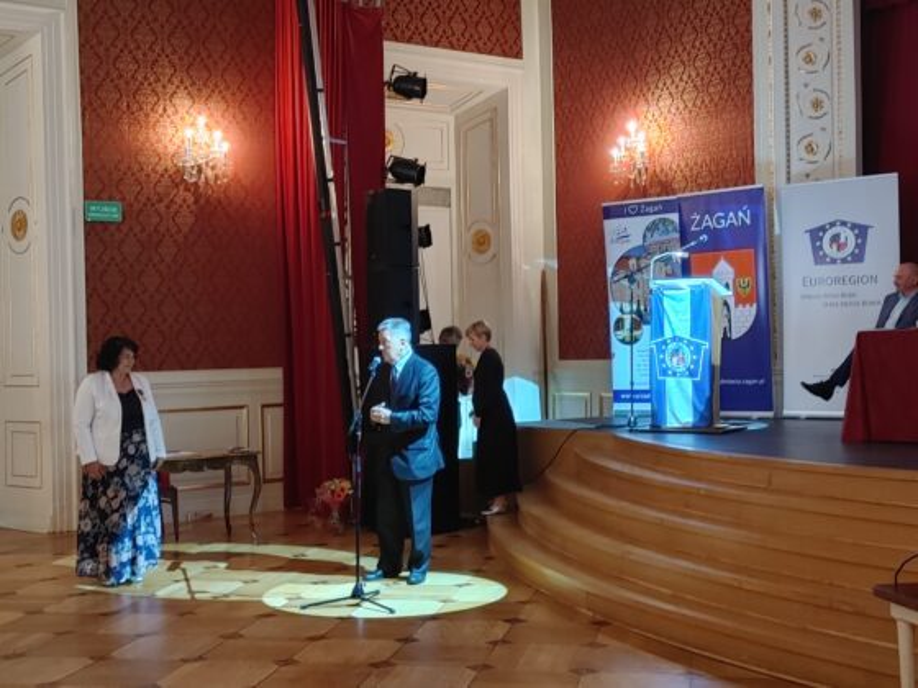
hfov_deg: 42.9
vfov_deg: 32.9
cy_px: 344
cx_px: 459
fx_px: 1167
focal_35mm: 44
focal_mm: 4.81
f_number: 1.8
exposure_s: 1/33
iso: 500
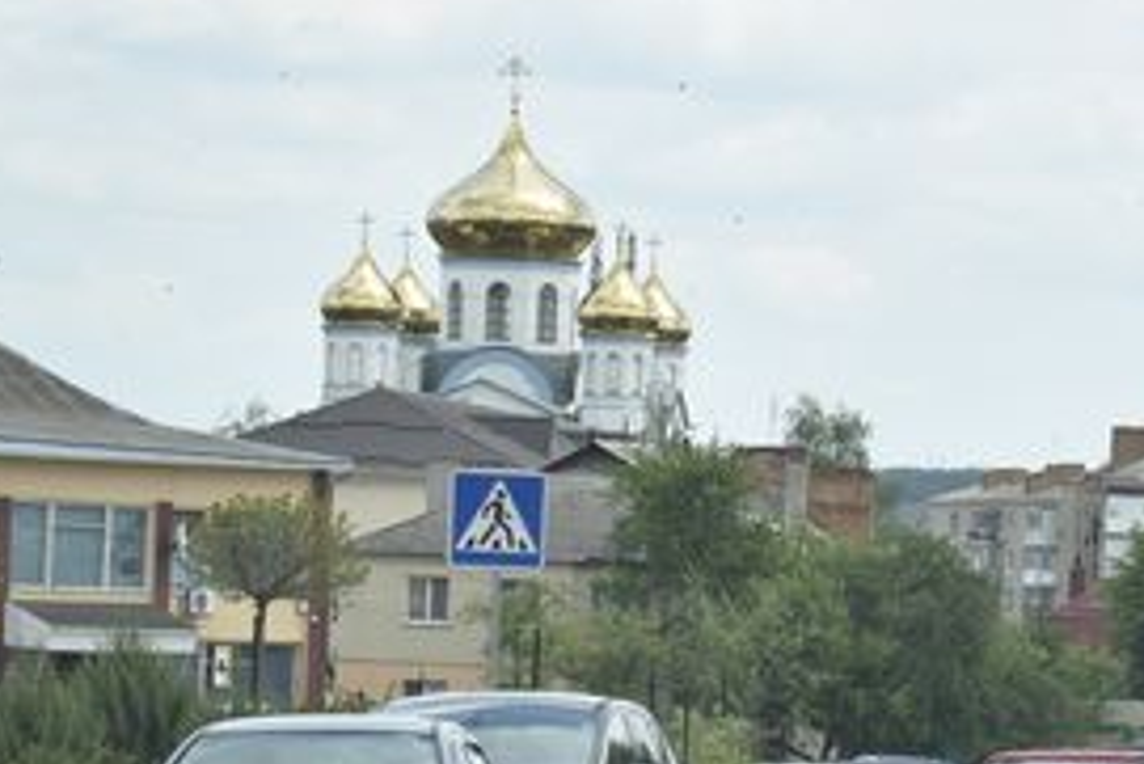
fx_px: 7261
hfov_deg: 9.0
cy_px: 555
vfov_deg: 6.0
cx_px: 1148
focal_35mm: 228
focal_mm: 55
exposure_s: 1/500
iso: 200
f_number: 5.6
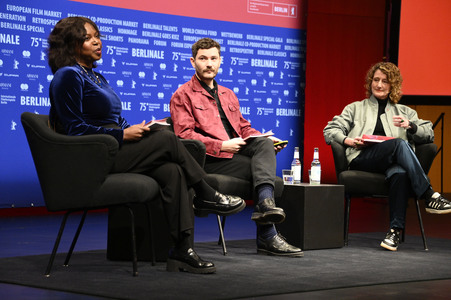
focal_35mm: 92
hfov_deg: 22.2
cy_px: 150
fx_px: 1152
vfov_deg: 14.8
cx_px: 226
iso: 6400
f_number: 5.3
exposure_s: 1/200
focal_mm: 92
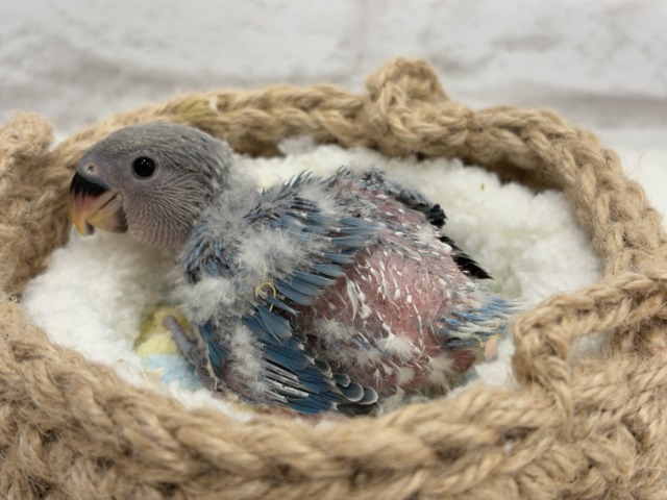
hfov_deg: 36.8
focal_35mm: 52
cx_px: 334
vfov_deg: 28.0
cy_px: 250
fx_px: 1002
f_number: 1.6
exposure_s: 1/50
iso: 50
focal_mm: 5.96
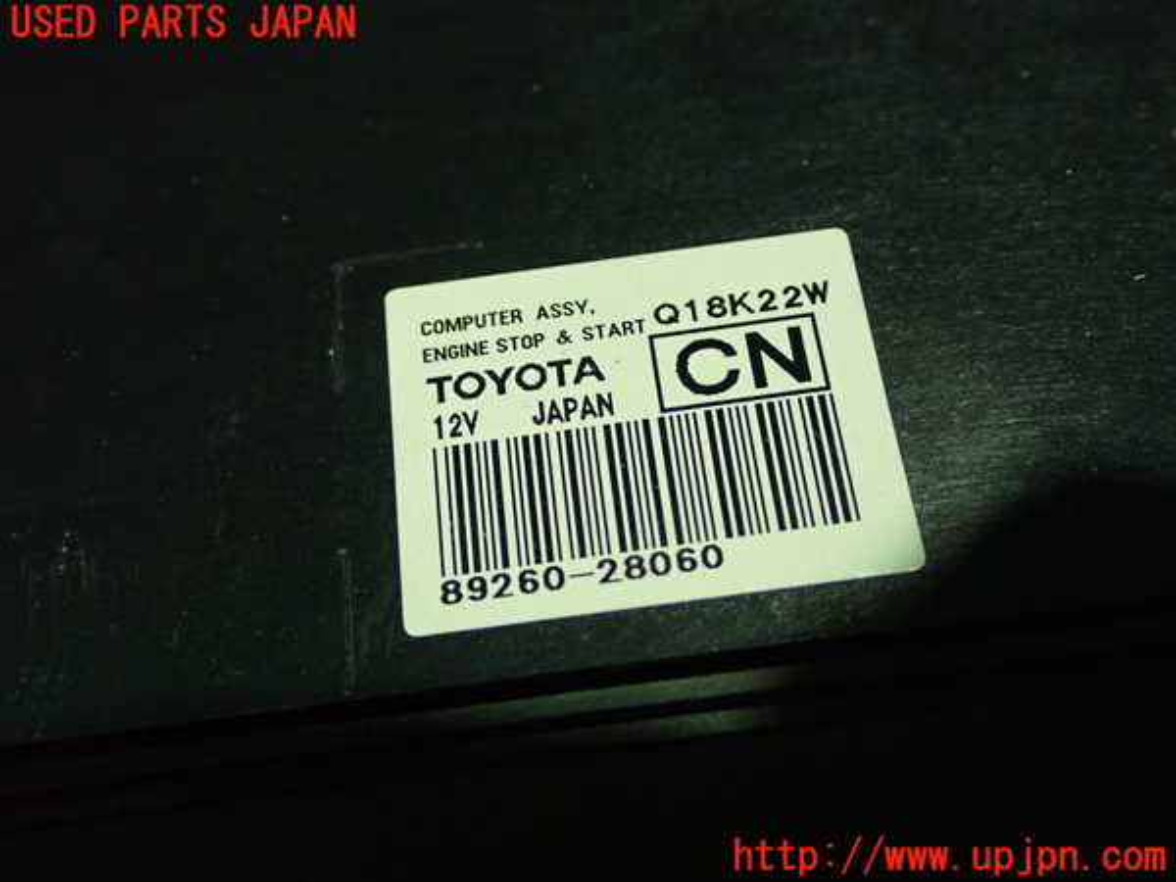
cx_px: 588
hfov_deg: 45.8
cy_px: 441
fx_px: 1393
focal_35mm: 41
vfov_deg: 35.1
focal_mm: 7.31
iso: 800
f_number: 2.8
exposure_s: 1/40
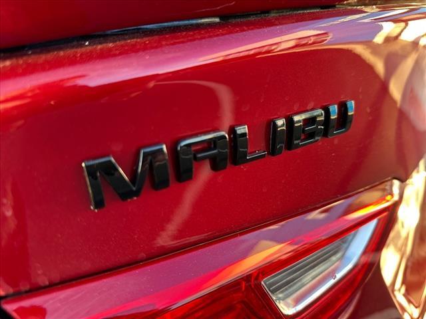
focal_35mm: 24
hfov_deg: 71.6
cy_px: 160
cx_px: 213
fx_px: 295
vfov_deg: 56.8
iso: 80
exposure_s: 1/121
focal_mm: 6.86
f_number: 1.78
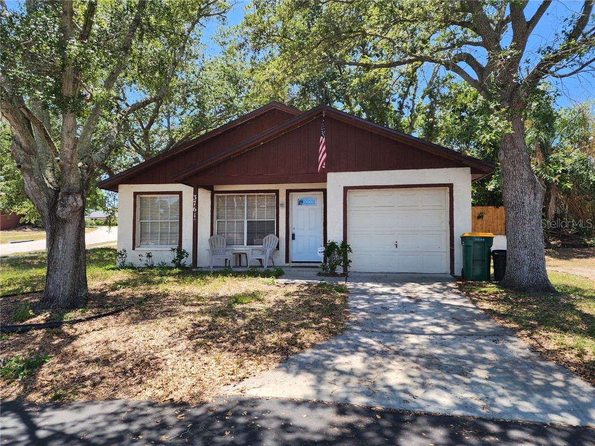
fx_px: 395
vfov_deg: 58.9
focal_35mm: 23
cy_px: 223
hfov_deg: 73.9
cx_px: 298
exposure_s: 1/381
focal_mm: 6.4
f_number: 1.8
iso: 12
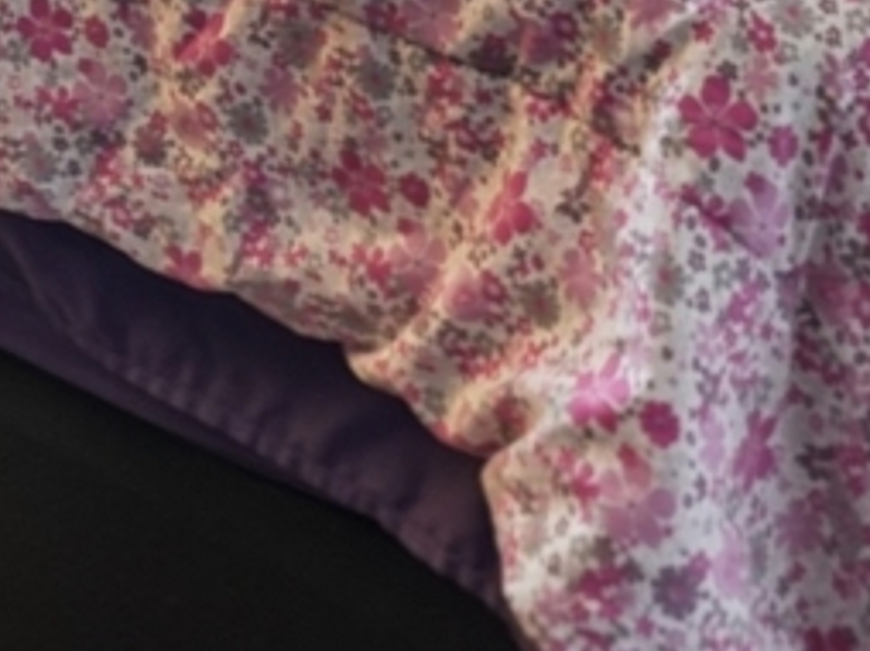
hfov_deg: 22.4
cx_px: 128
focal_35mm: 86
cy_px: -1192
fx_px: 2159
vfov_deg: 11.6
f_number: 3.2
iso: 400
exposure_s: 1/40
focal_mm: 14
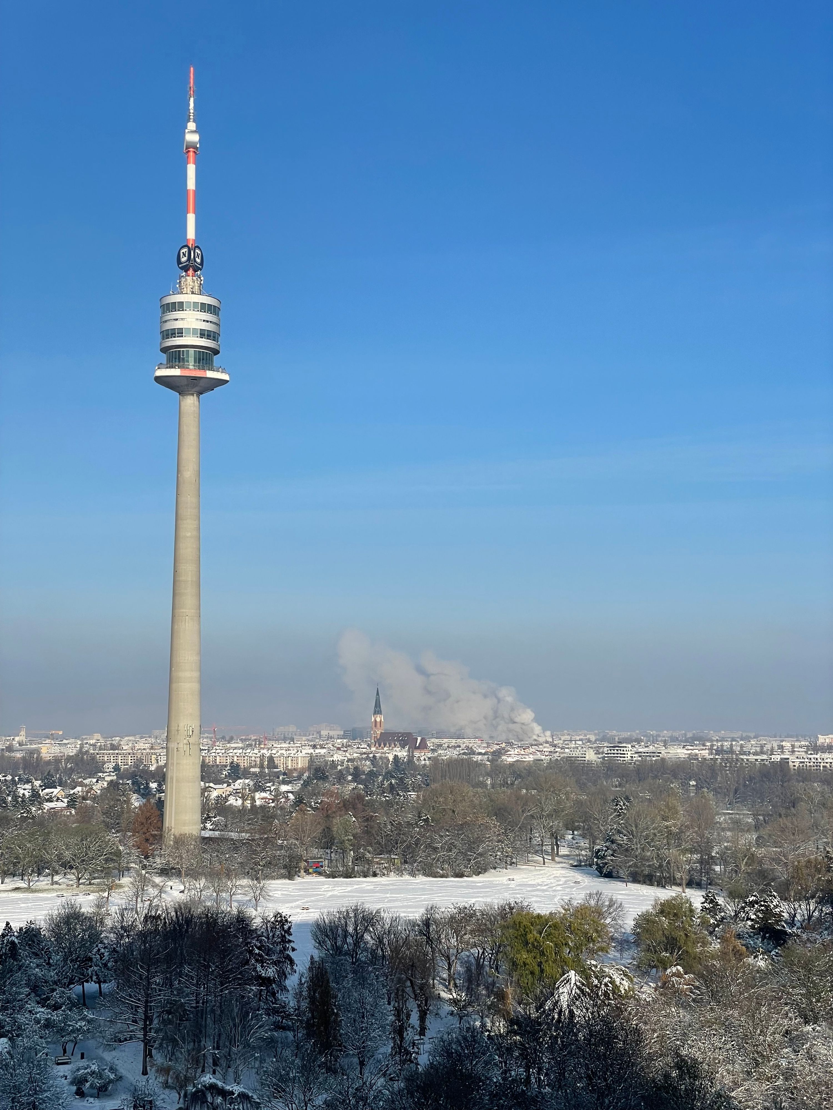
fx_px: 1668
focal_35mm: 52
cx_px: 416
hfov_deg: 28.0
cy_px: 555
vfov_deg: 36.8
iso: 25
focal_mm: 6
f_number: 2
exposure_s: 1/2660
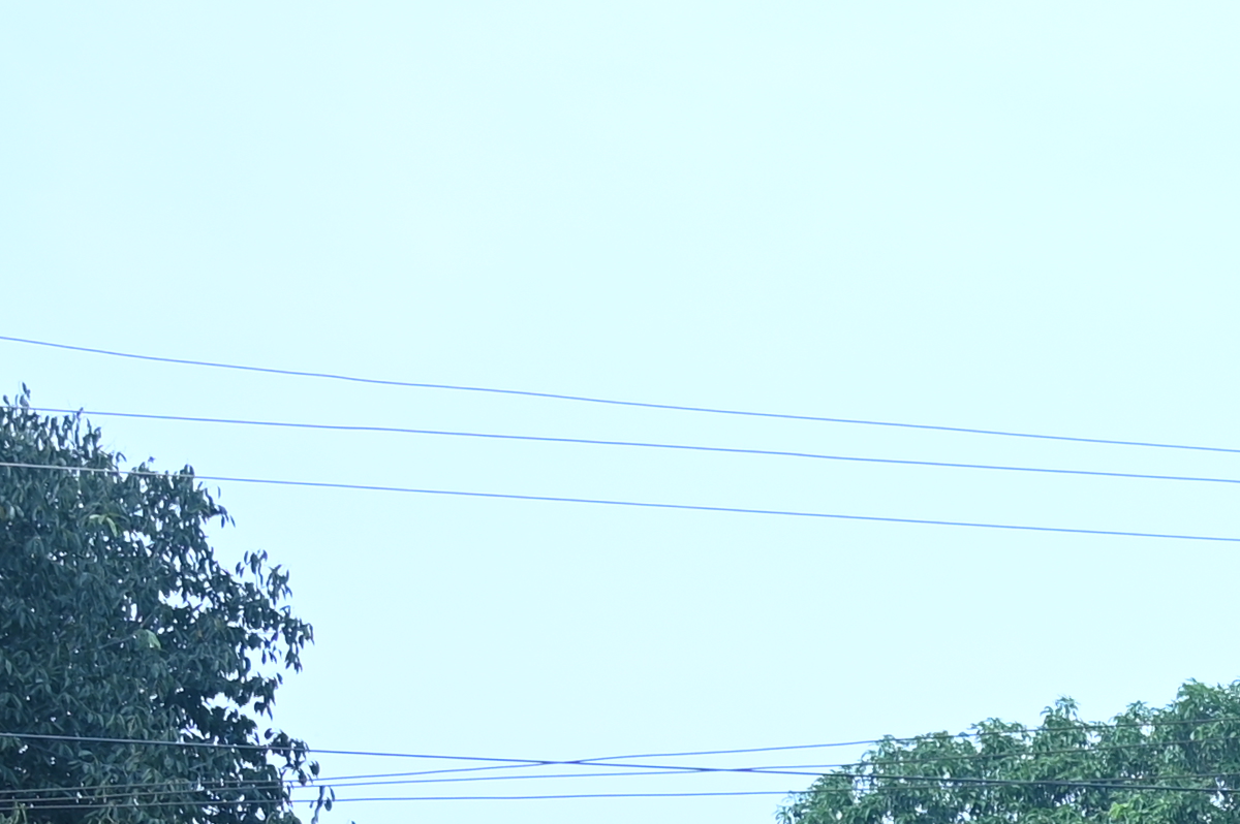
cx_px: 1992
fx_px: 4164
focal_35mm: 121
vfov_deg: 10.4
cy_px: 1678
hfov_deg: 15.3
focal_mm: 24
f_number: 4
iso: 100
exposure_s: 1/200
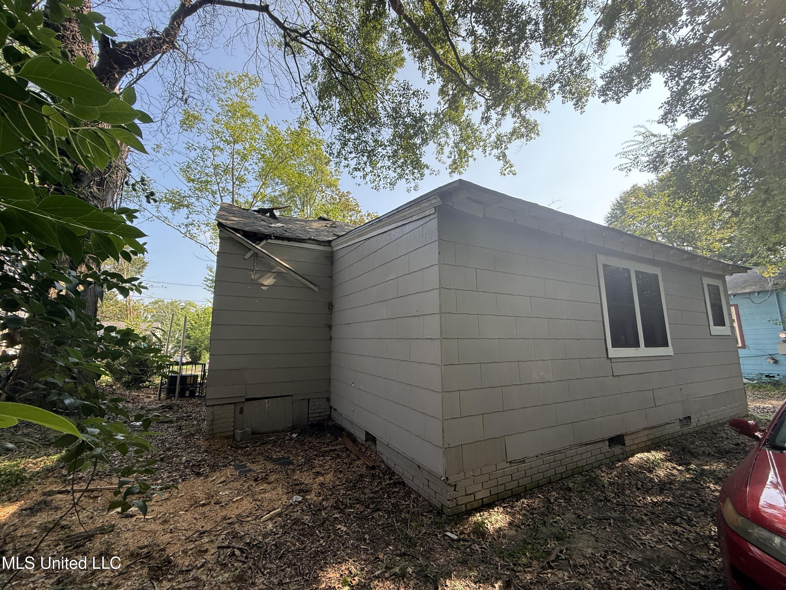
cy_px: 295
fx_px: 318
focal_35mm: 14
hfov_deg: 102.1
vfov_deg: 85.7
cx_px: 393
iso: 64
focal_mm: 2.22
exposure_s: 1/241
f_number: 2.2
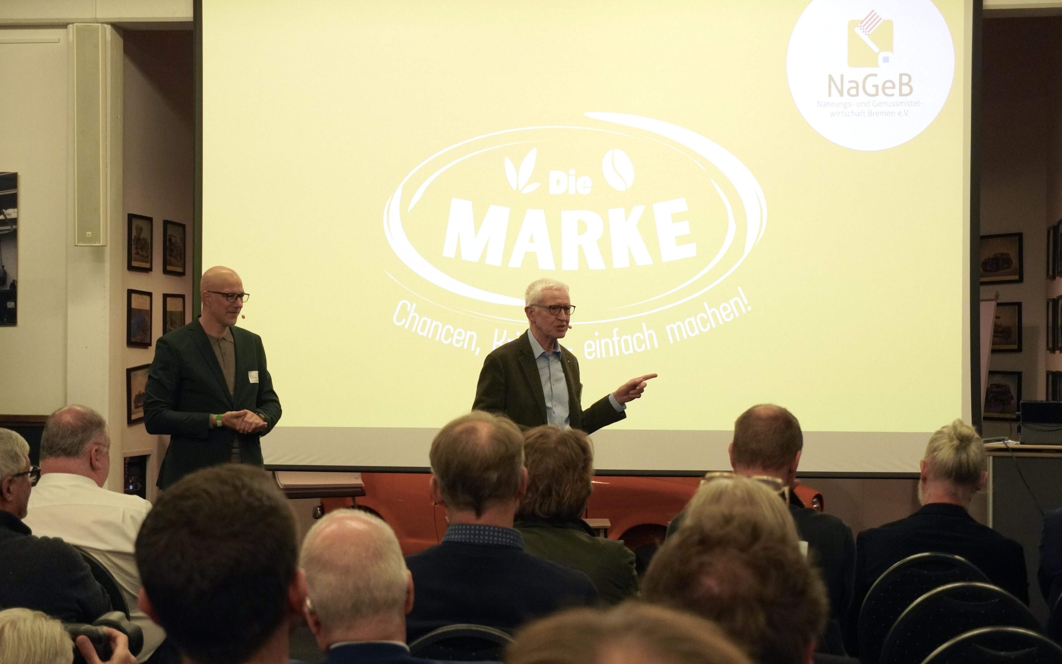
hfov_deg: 26.8
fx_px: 2229
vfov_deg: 16.9
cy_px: 356
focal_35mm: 77
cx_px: 534
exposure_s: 1/125
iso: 3200
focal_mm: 50
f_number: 5.6
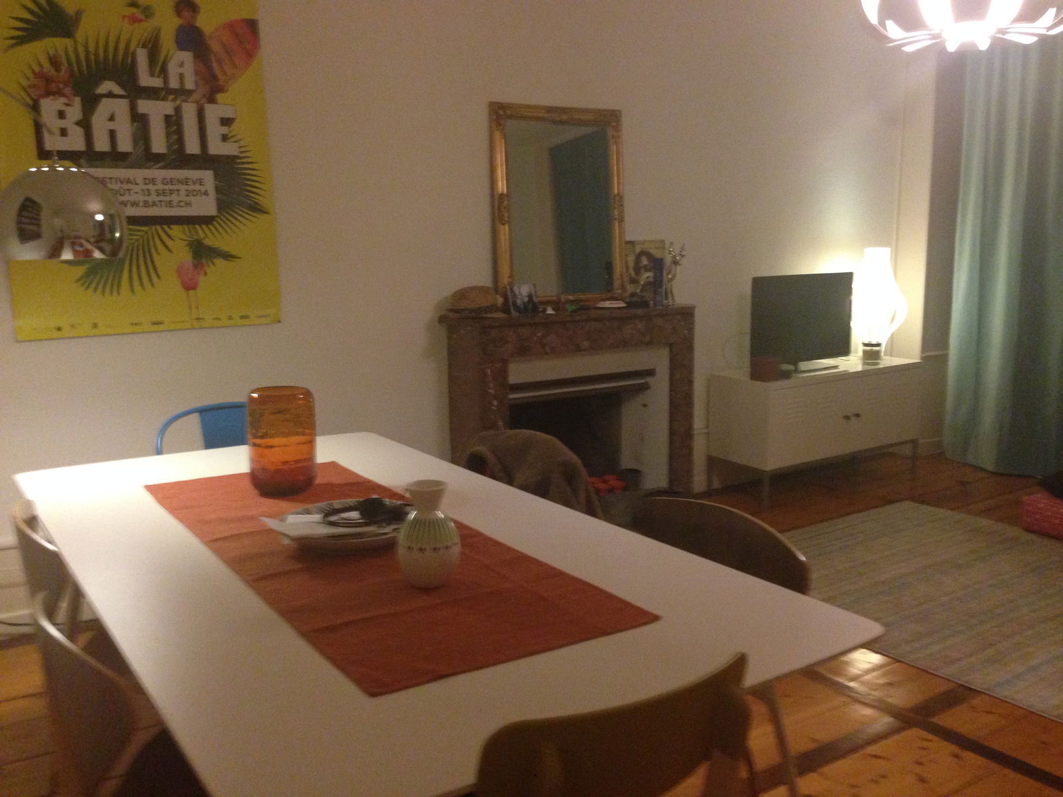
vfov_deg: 42.9
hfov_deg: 55.4
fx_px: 1013
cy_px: 398
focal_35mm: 33
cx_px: 532
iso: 320
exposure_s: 1/20
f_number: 2.4
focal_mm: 4.12
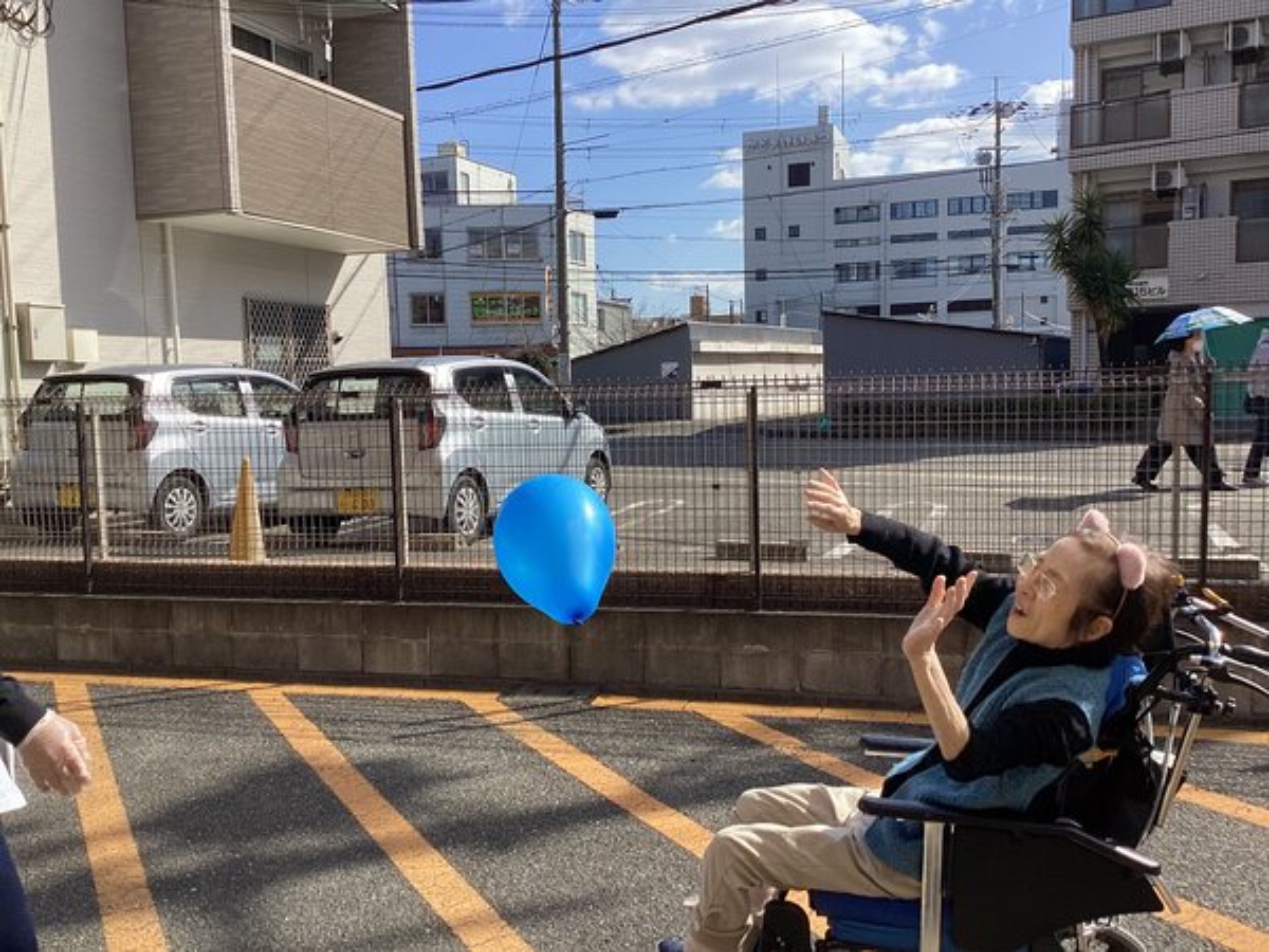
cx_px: 634
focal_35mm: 31
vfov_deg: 45.4
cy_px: 476
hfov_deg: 58.4
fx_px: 1136
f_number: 2.4
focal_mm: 3.3
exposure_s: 1/1018
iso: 25
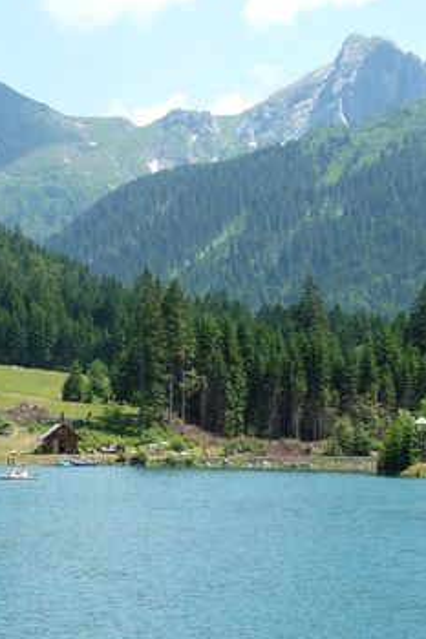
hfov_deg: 13.4
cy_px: 332
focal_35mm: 102
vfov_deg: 20.0
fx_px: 1812
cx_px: 166
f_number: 4.1
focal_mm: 11
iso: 80
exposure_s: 1/250
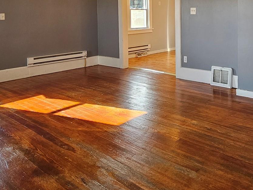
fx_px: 234
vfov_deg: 40.8
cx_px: 189
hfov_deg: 54.2
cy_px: 19
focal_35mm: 32
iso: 125
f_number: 2.2
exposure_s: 1/77.4
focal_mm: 2.2
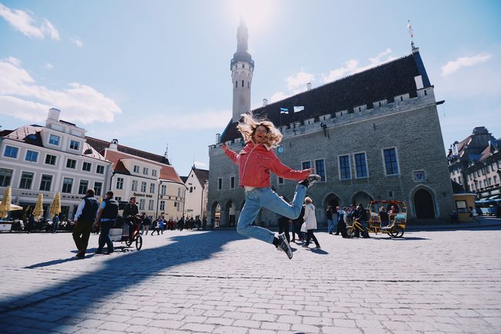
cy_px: 167
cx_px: 250
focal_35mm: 16
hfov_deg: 96.8
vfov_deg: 73.7
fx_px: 223
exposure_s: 1/1600
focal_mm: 16
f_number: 4
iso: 100
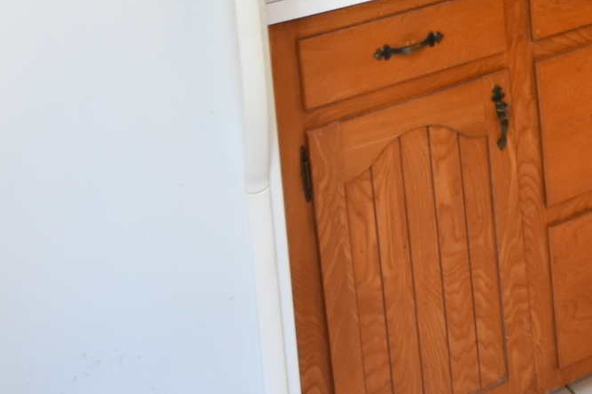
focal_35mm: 69
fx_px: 1134
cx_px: 660
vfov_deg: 16.7
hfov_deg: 26.8
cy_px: -295
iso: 800
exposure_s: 1/60
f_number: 4
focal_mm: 10
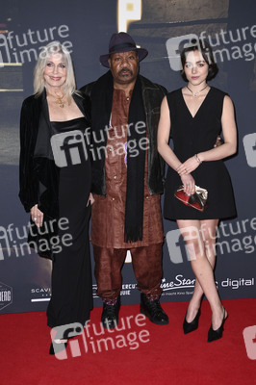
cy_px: 192
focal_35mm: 52
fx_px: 556
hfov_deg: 25.9
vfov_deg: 38.2
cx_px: 128
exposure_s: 1/200
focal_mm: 52
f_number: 5.6
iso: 640
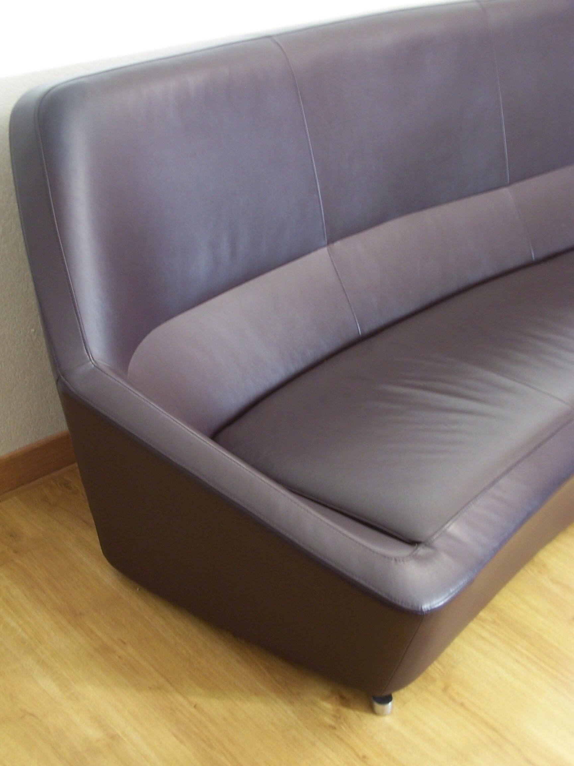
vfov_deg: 37.5
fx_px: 1128
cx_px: 287
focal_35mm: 51
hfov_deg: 28.6
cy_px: 383
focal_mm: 8.5
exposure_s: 1/2
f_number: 3.2
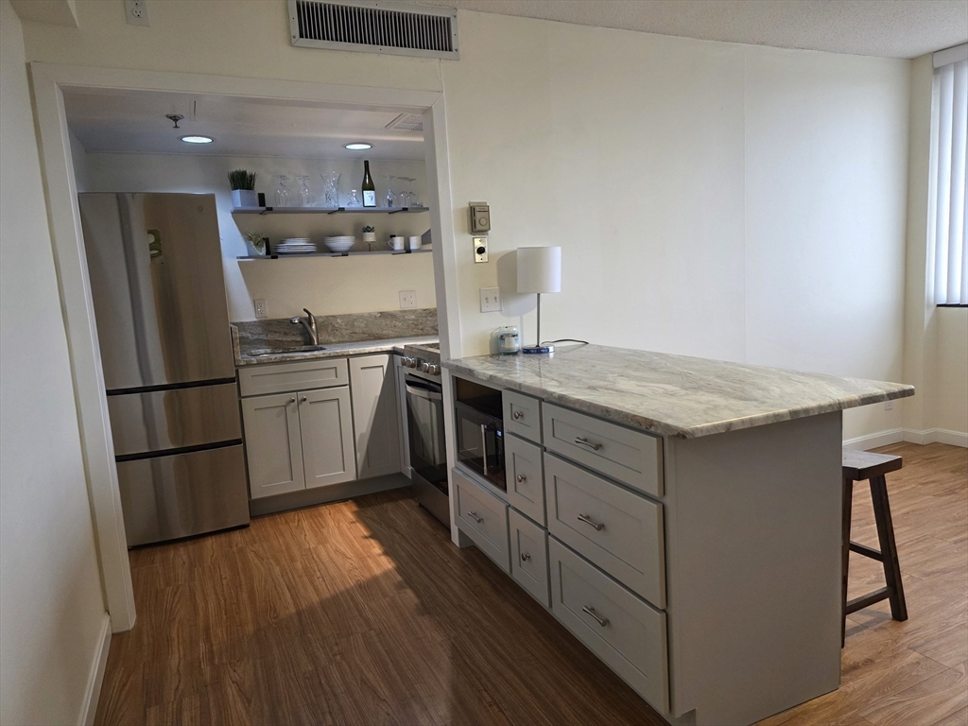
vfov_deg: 58.9
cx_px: 484
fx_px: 643
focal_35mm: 23
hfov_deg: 73.9
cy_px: 363
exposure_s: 1/120
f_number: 1.7
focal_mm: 6.3
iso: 250
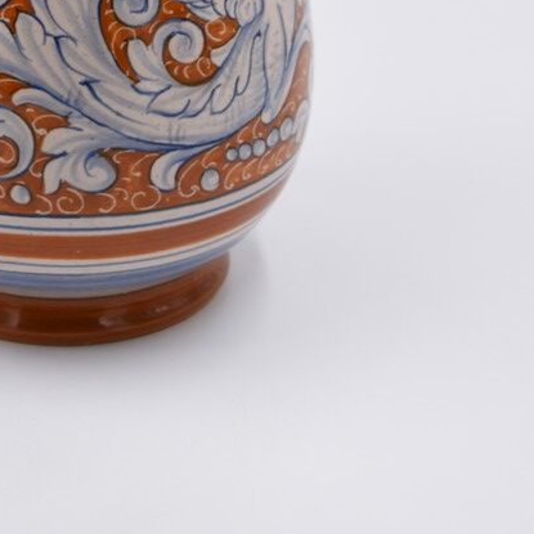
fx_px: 2059
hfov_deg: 14.6
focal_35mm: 118
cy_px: -212
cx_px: 67
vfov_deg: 14.0
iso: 200
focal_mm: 32
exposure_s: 1/160
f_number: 5.6
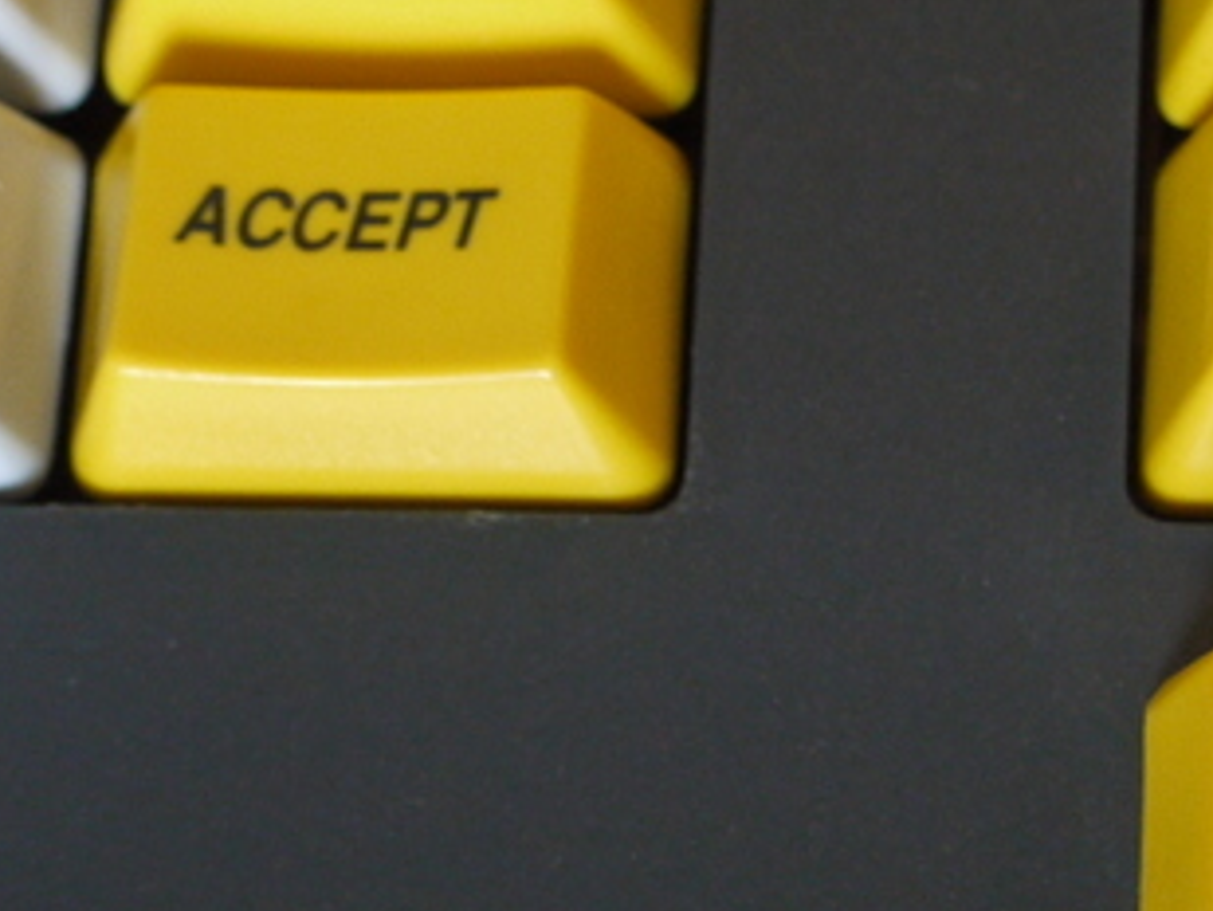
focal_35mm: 163
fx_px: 5714
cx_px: 1382
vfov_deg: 9.1
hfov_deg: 11.9
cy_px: 809
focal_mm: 21
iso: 400
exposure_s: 1/30
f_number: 4.5
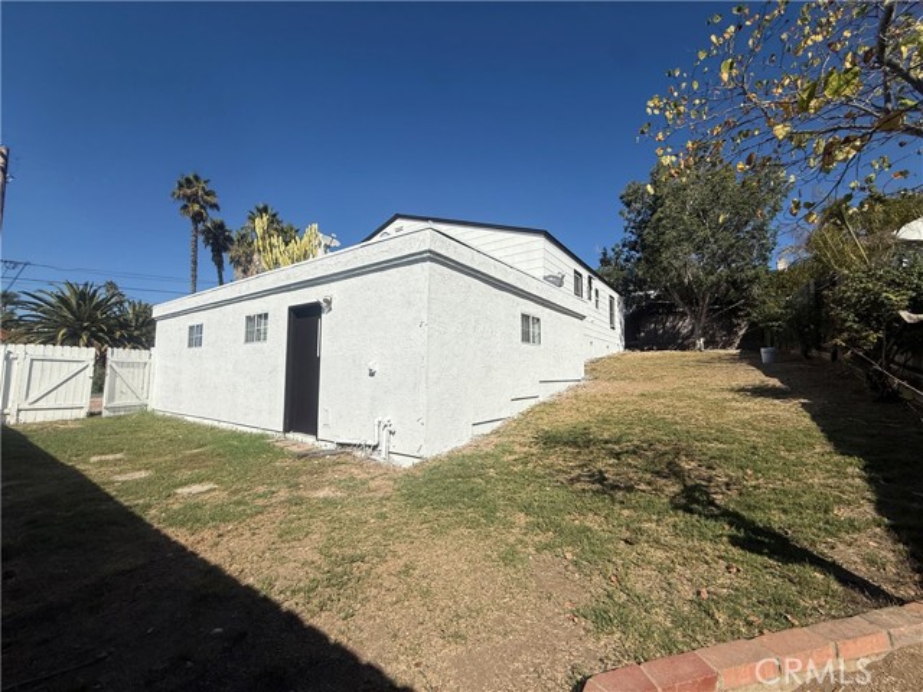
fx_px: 373
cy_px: 346
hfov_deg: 102.1
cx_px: 462
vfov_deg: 85.7
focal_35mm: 14
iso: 40
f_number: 2.2
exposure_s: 1/6173
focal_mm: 2.22
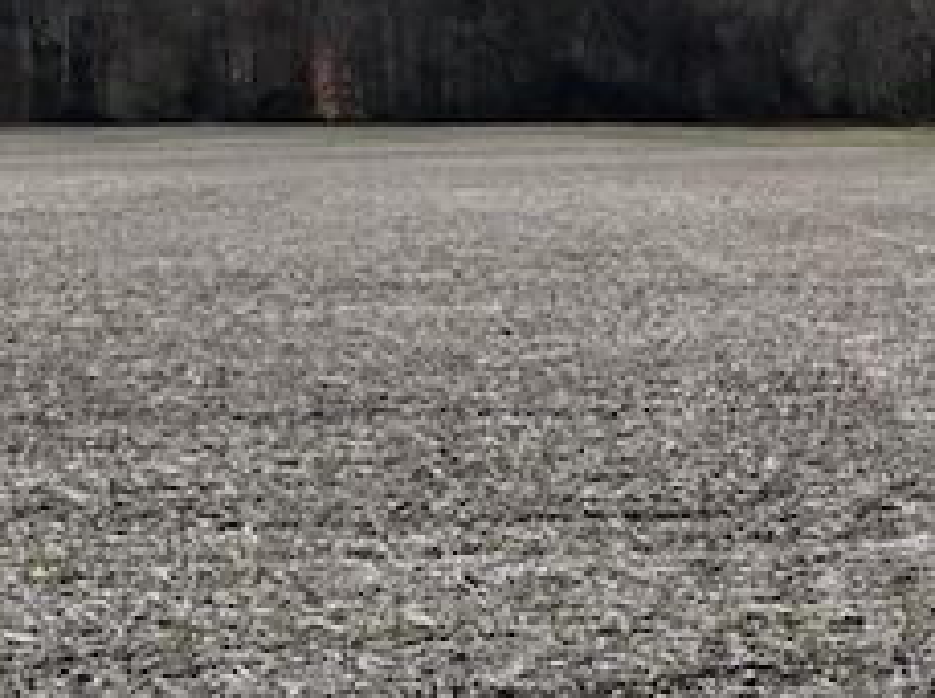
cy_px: 610
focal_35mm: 126
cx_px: 1041
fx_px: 3398
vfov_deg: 11.7
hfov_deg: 15.2
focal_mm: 12.29
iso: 120
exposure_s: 1/240
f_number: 2.8
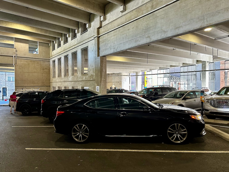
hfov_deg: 71.6
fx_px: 159
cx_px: 114
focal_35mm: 24
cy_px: 86
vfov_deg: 56.8
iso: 200
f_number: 1.78
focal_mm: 6.86
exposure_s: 1/121
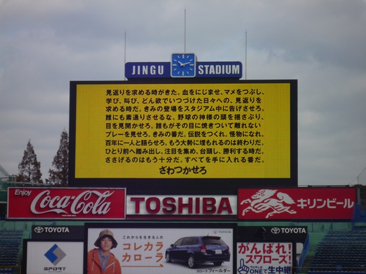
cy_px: 137
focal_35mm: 125
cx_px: 183
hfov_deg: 15.8
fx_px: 1322
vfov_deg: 11.9
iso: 100
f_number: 5.9
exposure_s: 1/500
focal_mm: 22
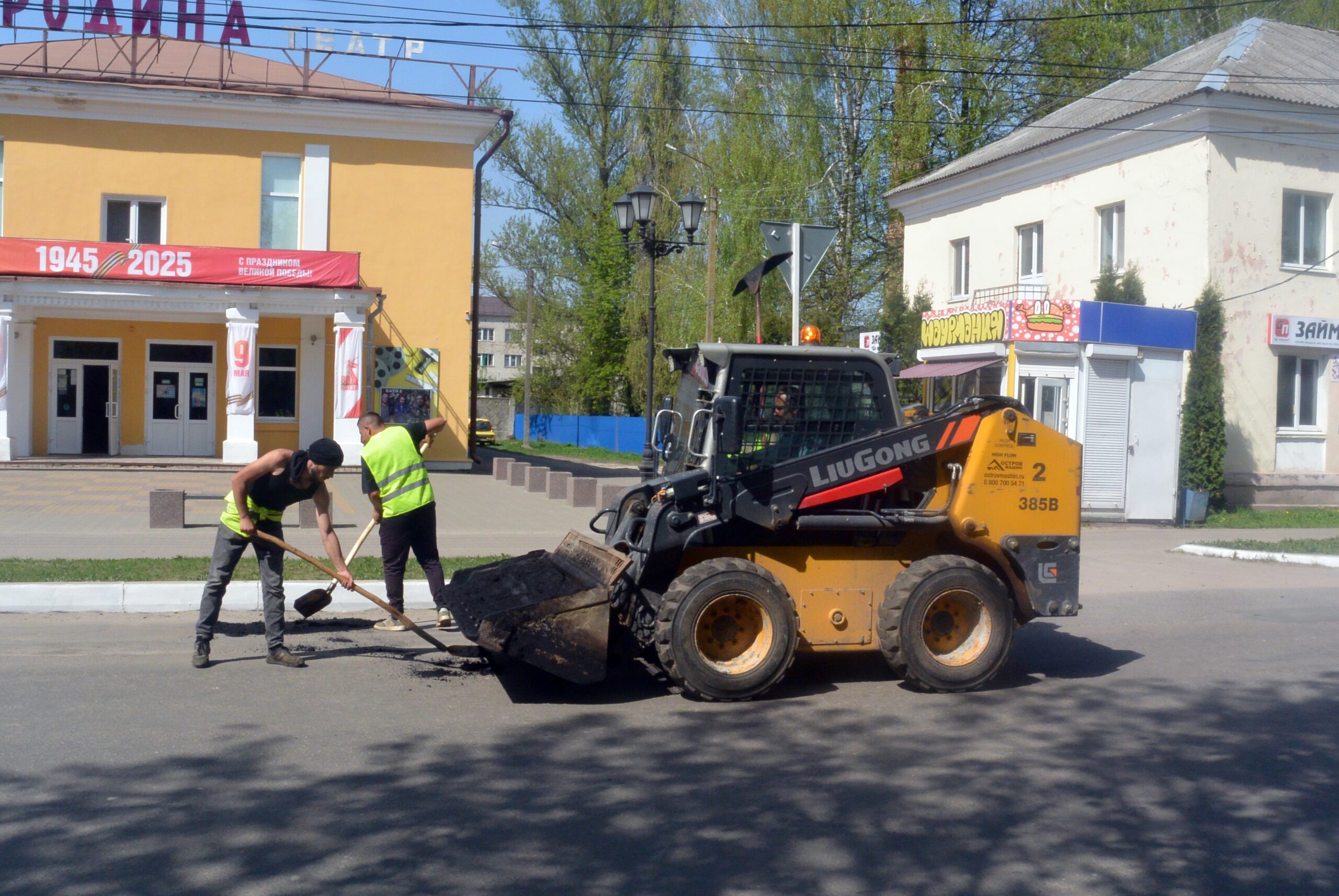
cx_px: 670
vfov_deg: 38.0
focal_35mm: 35
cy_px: 448
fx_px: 1303
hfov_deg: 54.4
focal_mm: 13
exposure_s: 1/250
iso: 400
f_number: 3.8
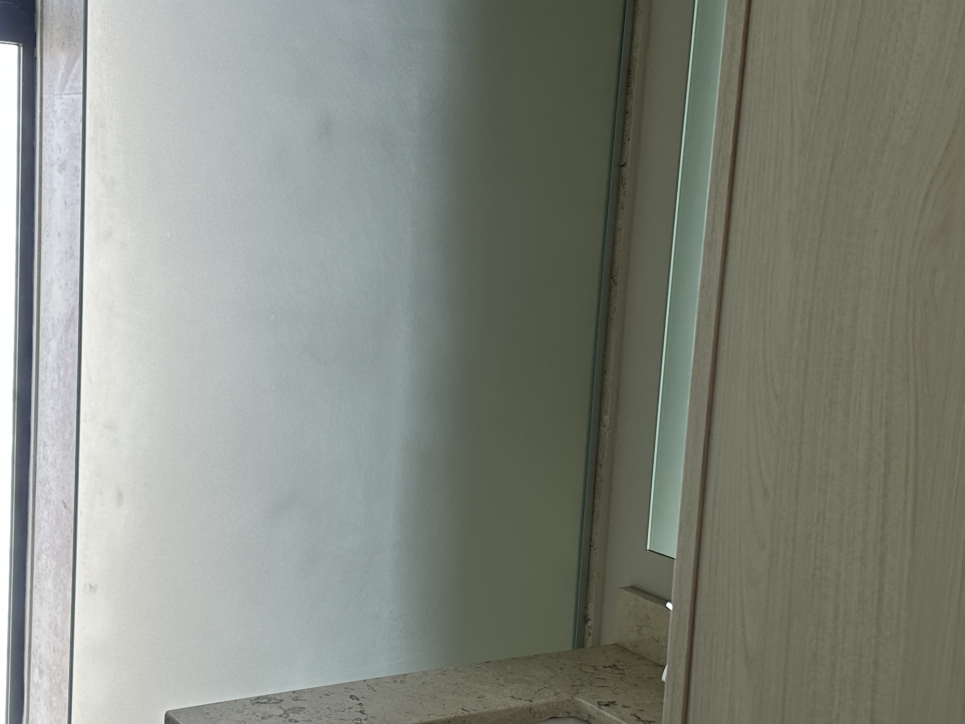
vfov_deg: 28.0
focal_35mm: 52
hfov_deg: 36.4
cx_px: 323
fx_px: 1450
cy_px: 405
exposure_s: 1/139
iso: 64
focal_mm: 6.86
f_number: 1.78
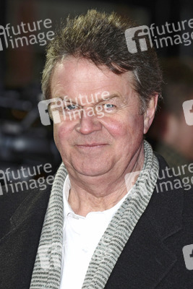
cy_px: 144
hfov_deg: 5.0
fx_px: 2229
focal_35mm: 278
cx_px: 96
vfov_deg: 7.4
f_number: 4.5
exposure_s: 1/200
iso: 320
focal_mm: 185
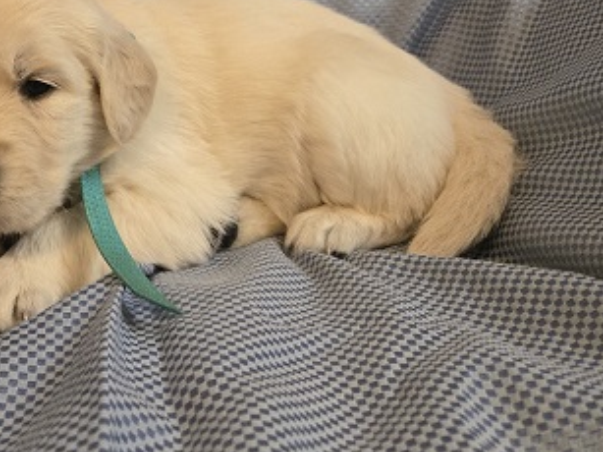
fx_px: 940
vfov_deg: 25.5
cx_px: 88
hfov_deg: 34.1
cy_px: -10
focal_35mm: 54
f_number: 1.8
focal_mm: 5.4
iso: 800
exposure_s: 1/120
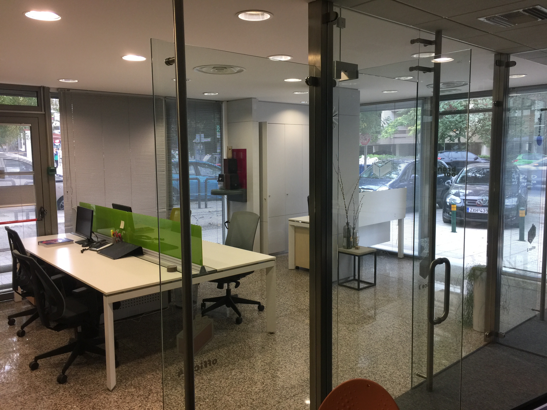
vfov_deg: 48.2
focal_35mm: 29
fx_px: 458
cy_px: 205
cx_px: 274
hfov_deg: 61.7
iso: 50
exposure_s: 1/33
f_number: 2.2
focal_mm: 4.15
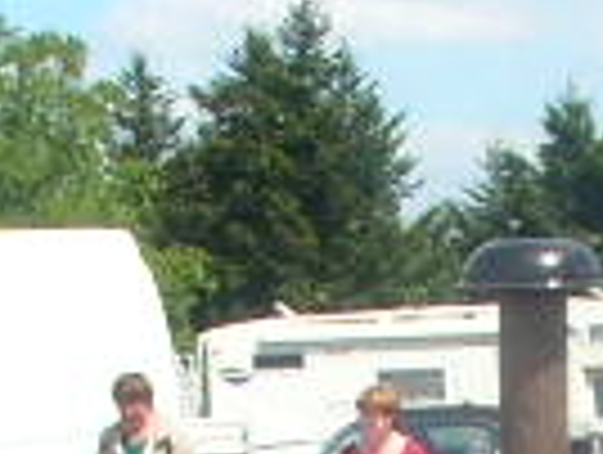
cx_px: 716
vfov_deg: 5.4
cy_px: 1074
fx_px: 4659
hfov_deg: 7.3
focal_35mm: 267
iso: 50
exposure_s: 1/202
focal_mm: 5.8
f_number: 5.6
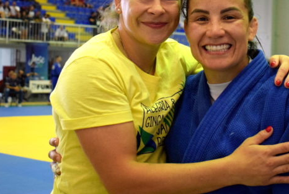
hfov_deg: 25.2
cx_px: 196
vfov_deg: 17.1
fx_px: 642
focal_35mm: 80
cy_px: 72
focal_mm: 31
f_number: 4.2
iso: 3200
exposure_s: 1/100
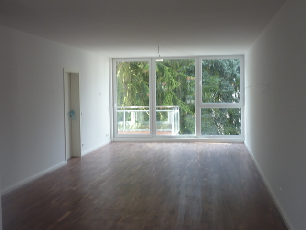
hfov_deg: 44.8
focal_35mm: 42
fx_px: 371
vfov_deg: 34.3
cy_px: 115
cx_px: 153
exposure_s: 1/30
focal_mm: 6.9
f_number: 3.7
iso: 100
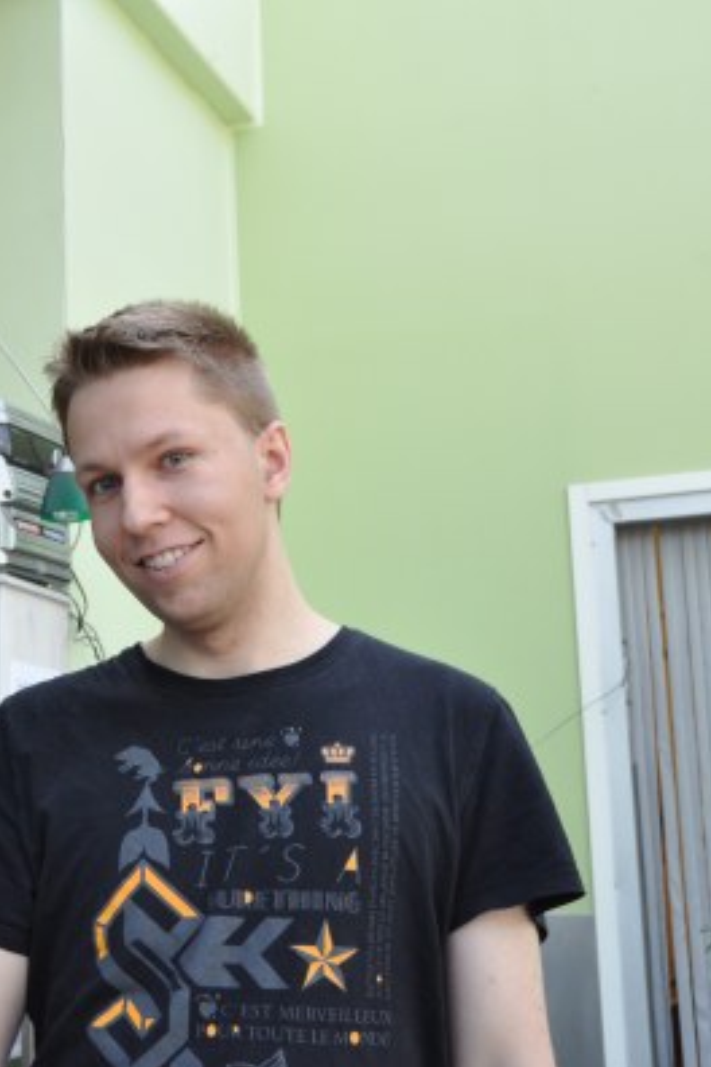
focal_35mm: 57
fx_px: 1681
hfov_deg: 23.0
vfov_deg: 35.2
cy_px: 535
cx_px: 22
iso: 400
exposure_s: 1/125
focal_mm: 25
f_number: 5.6
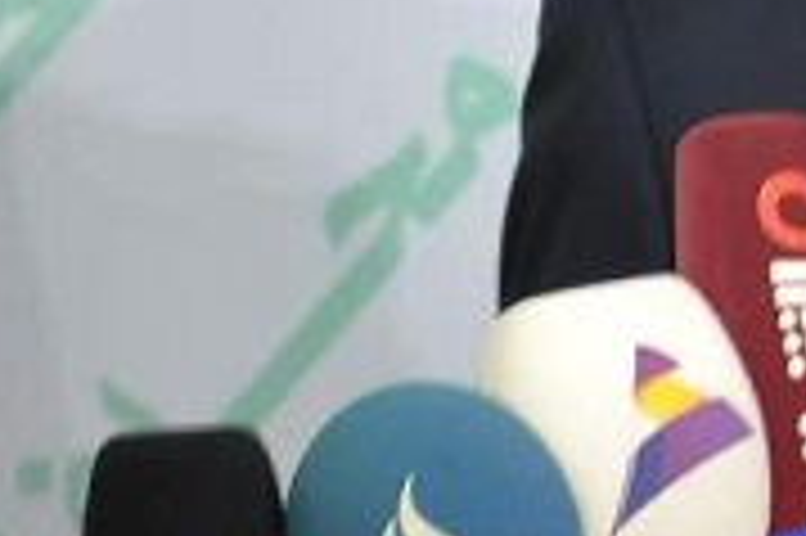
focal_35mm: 572
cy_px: -254
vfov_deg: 2.4
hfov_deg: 3.6
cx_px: 1245
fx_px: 12794
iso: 1000
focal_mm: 98
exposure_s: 1/30
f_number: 5.6
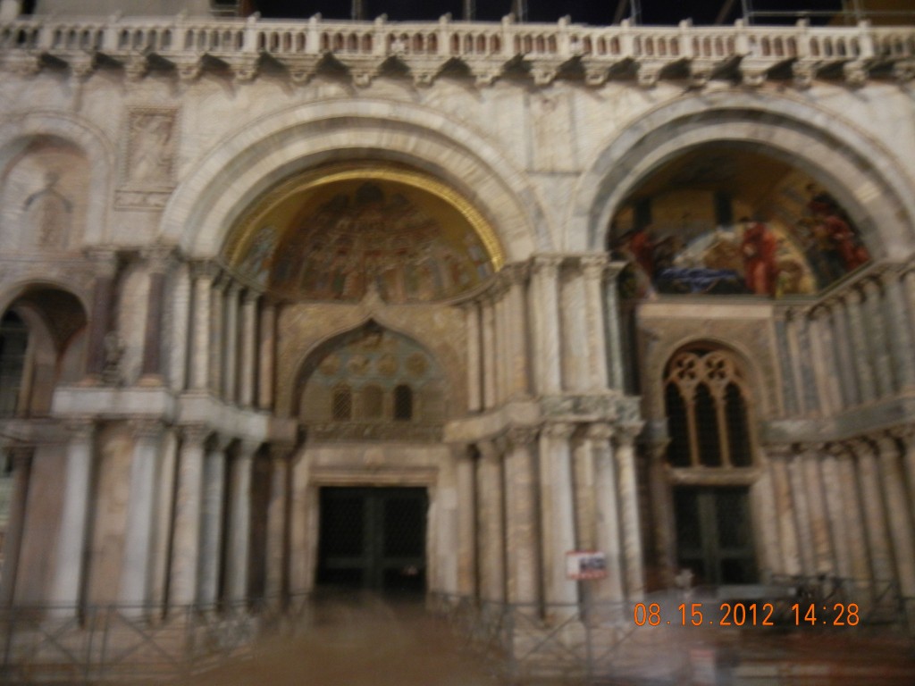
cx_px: 458
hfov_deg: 60.0
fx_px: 793
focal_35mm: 30
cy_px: 343
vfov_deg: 46.8
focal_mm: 5.4
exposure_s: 1
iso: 400
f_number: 3.5
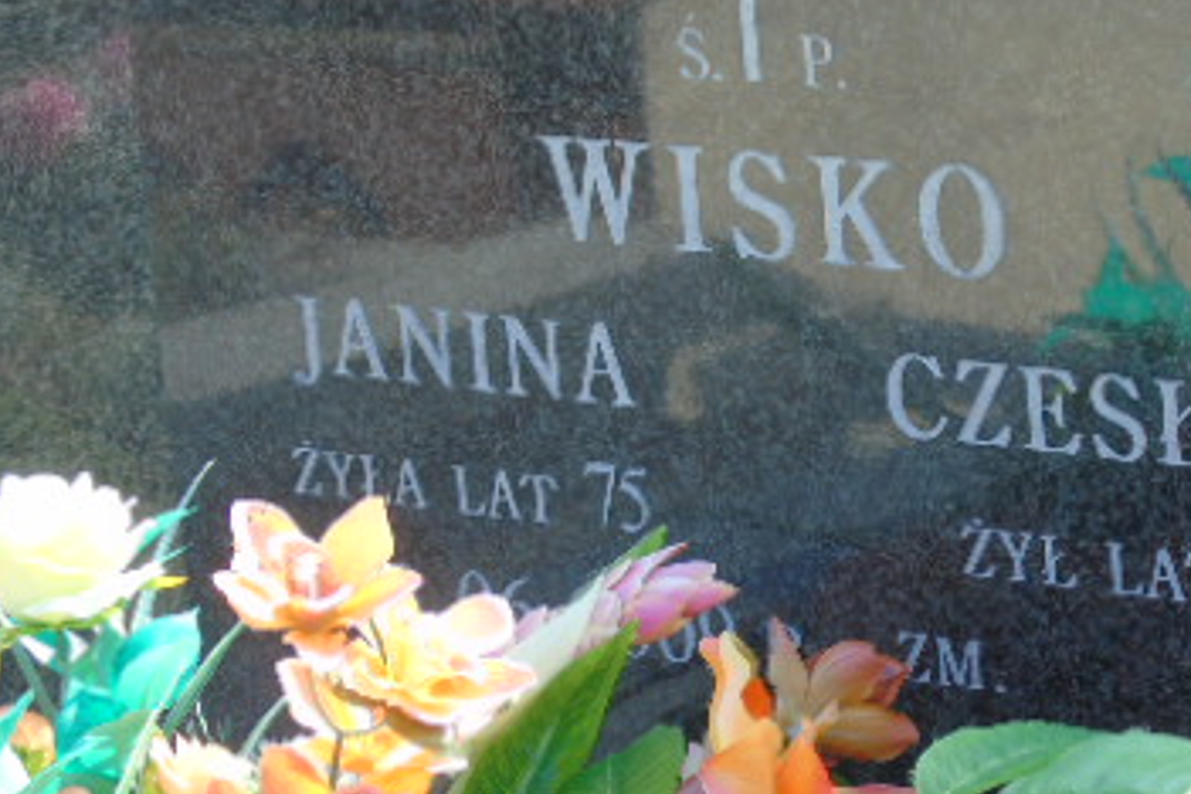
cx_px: 723
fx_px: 6782
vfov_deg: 6.7
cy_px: 455
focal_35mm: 205
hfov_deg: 10.0
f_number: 4.4
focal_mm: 19
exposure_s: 1/100
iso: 80
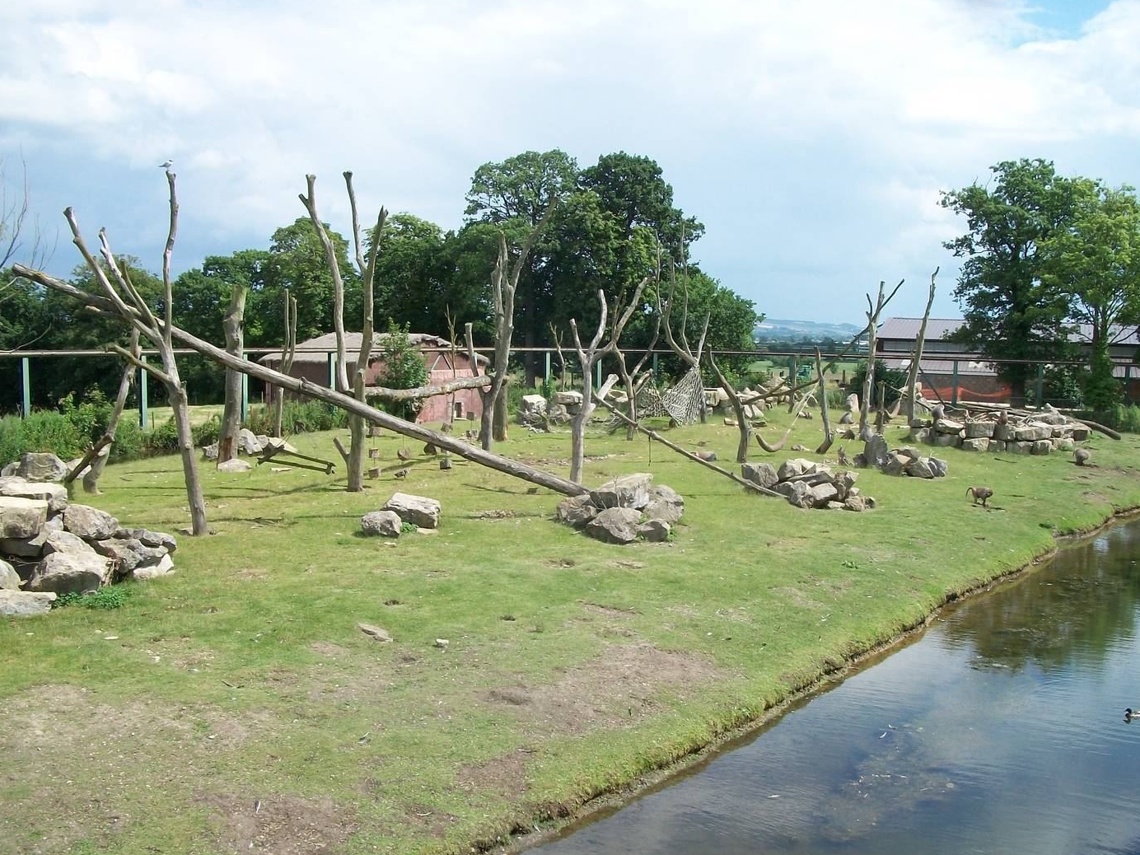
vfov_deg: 38.7
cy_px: 450
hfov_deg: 50.1
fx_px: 1219
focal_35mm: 37
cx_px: 582
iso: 80
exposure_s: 1/320
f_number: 5.5
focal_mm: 5.7
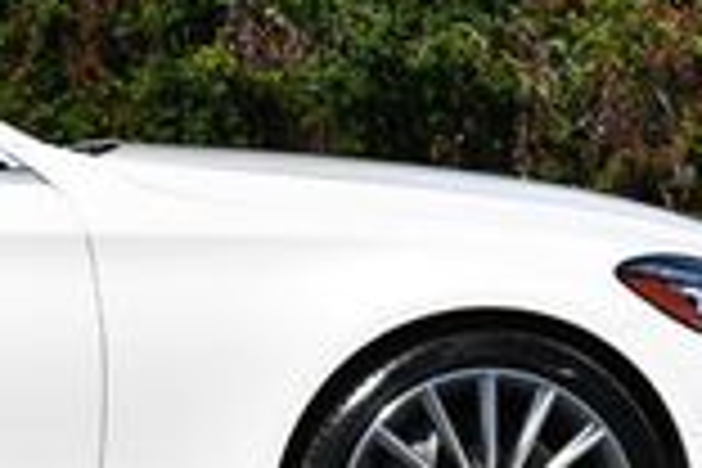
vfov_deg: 6.9
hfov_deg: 10.0
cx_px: -436
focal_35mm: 197
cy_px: -36
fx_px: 3841
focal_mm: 24
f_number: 9
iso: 100
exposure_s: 1/320
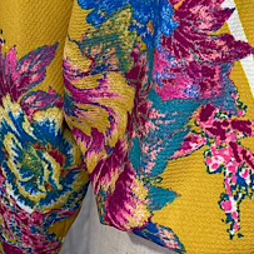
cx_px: 319
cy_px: -169
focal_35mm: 87
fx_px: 722
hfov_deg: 18.7
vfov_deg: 17.2
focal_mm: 5.1
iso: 32
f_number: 1.6
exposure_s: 1/387
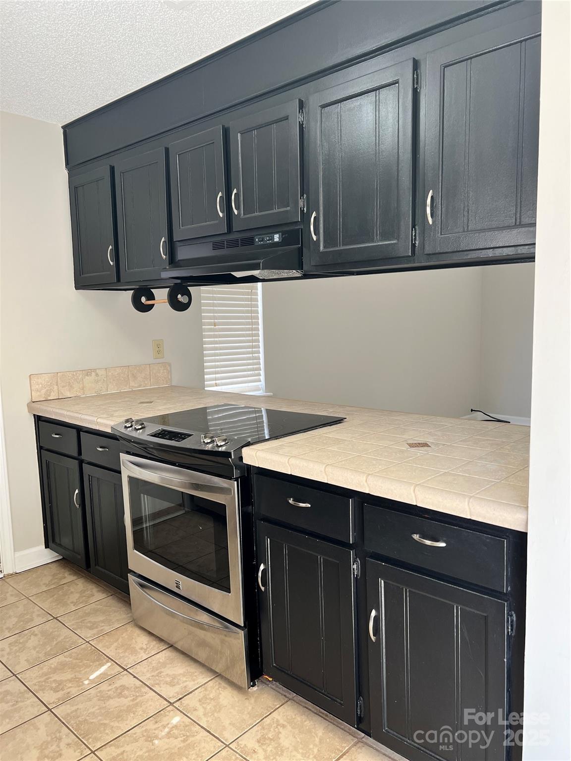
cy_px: 380
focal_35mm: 26
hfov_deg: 53.1
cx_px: 286
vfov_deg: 67.3
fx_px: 572
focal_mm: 5.7
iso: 80
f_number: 1.5
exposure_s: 1/120
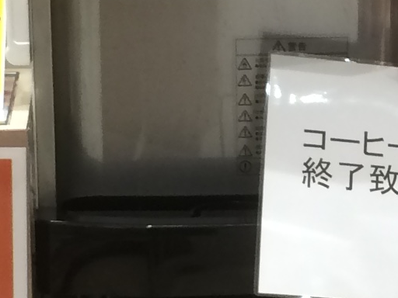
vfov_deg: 8.0
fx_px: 2127
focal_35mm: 185
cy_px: 187
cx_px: 394
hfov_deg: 10.6
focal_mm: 4.15
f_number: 2.2
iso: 40
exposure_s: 1/30
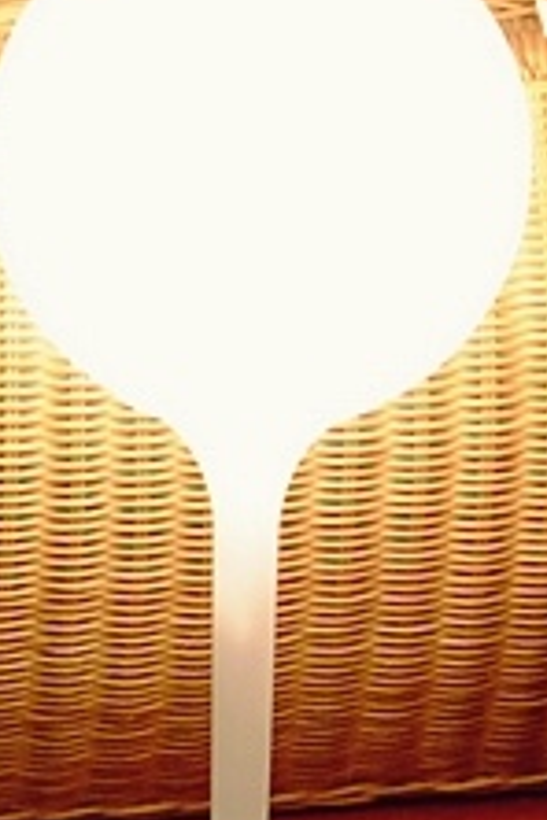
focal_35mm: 226
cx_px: 741
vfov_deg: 9.1
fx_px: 5151
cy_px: 0
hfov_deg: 6.0
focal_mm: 32.5
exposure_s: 1/60
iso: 2500
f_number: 5
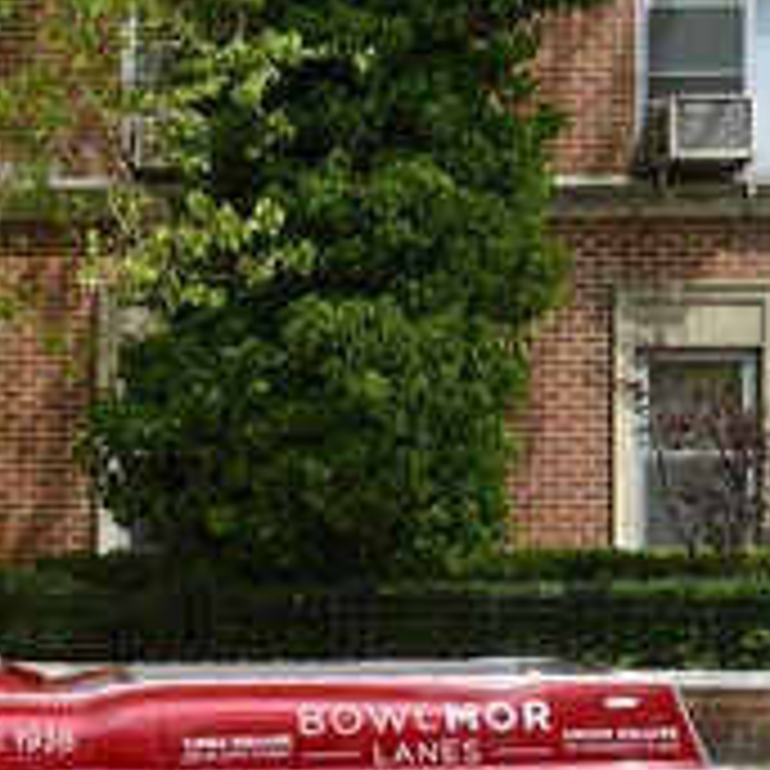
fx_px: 2366
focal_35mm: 94
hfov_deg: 17.8
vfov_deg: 18.5
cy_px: 396
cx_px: -99
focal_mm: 45
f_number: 10
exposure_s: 1/320
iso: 400
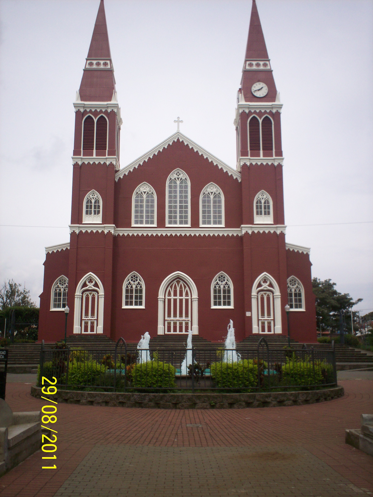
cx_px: 186
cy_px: 248
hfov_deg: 39.7
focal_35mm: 36
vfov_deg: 51.4
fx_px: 517
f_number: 4.5
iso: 100
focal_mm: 6
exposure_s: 1/892
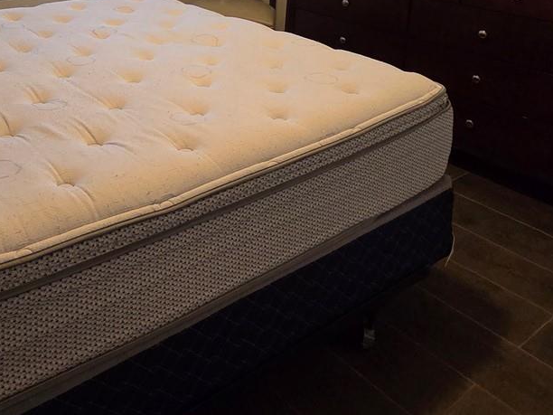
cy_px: -48
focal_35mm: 34
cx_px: 96
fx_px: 543
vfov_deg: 35.4
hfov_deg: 50.1
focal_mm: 2.2
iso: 400
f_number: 2.2
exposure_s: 1/60
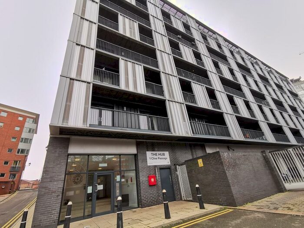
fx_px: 149
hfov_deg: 91.0
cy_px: 114
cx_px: 152
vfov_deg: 74.7
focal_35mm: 17
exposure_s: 1/100
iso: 100
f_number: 2.2
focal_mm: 2.26
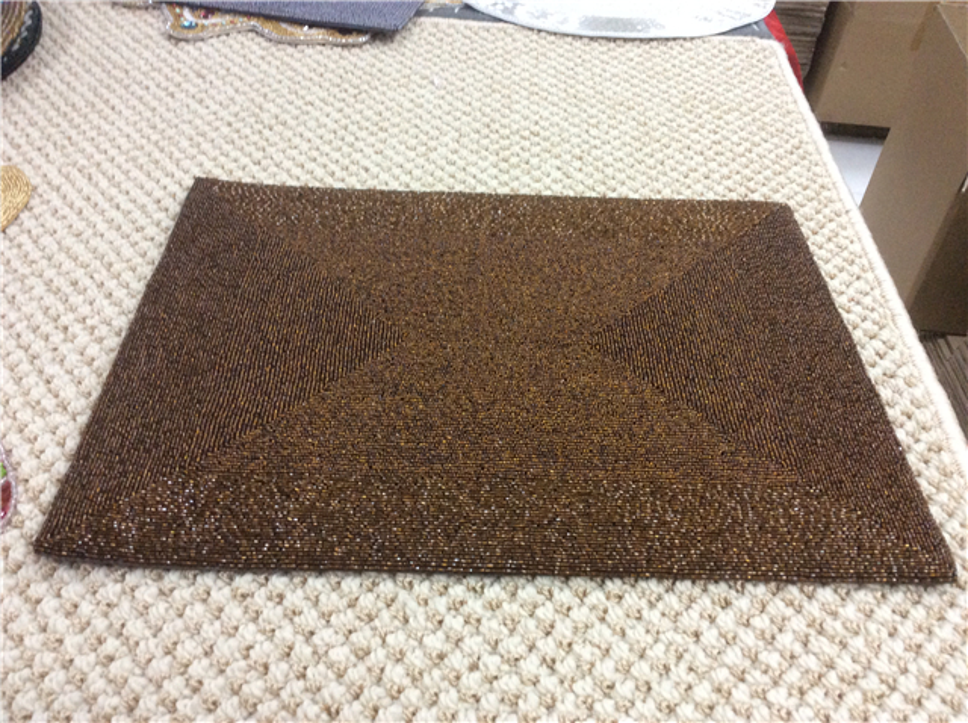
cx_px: 484
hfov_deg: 56.9
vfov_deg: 44.1
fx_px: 894
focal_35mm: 32
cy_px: 362
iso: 200
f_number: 2.4
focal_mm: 3.3
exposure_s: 1/25
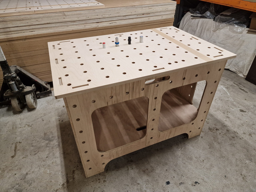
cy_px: 96
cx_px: 128
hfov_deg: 73.9
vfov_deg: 58.9
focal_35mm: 23
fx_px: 170
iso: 320
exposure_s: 1/100
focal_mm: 6.4
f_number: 1.8
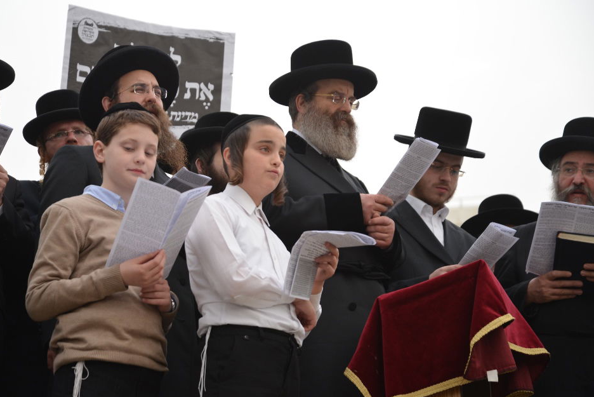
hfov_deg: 21.9
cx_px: 271
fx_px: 1535
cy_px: 182
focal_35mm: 93
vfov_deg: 14.7
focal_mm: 85
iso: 800
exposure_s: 1/100
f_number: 5
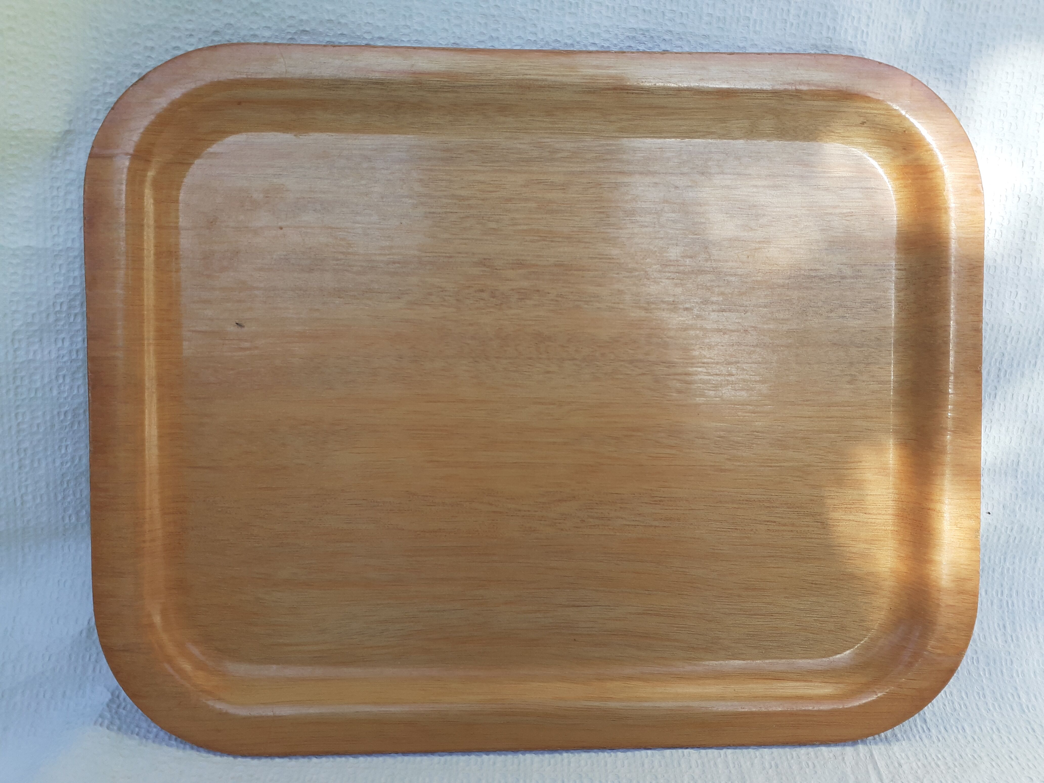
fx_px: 814
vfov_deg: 51.4
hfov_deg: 65.3
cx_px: 522
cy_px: 392
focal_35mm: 27
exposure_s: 1/271
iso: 40
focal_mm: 3.6
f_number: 1.9
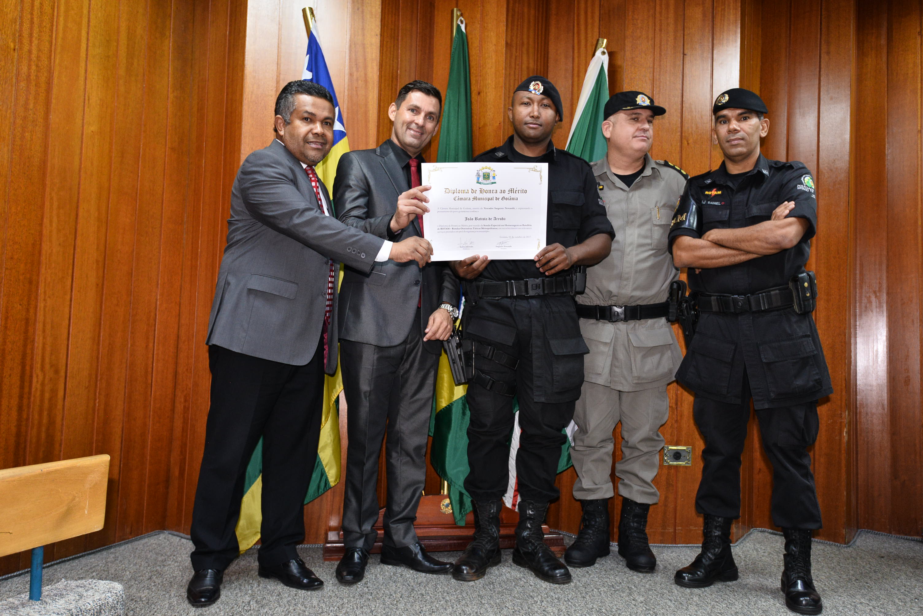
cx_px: 462
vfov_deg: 45.0
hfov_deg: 63.6
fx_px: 744
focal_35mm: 29
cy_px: 308
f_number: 4.5
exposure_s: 1/60
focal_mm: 29
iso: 1250
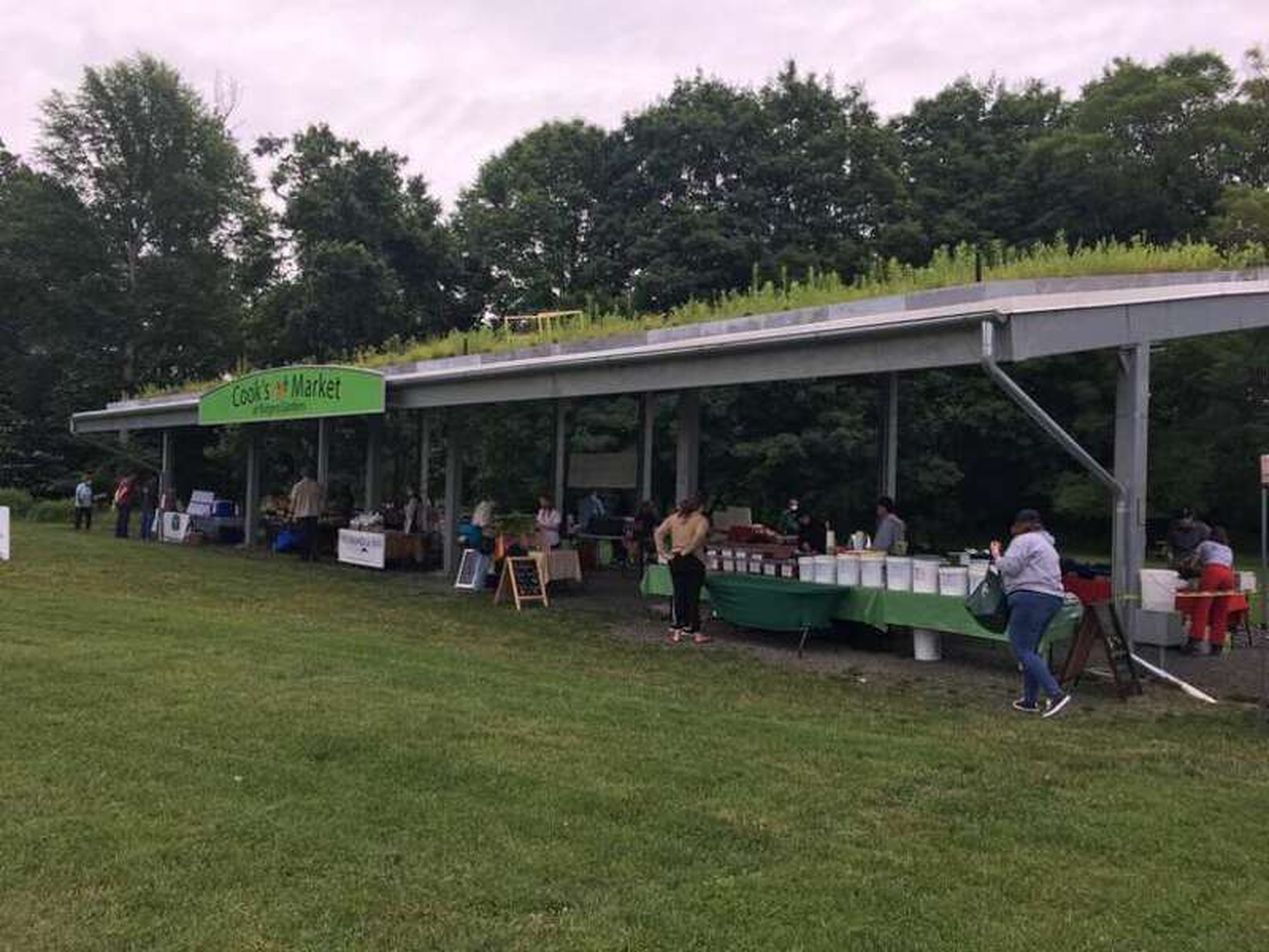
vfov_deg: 48.2
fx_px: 1063
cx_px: 634
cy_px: 476
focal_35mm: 29
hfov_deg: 61.7
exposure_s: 1/496
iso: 25
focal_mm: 4.15
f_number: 2.2
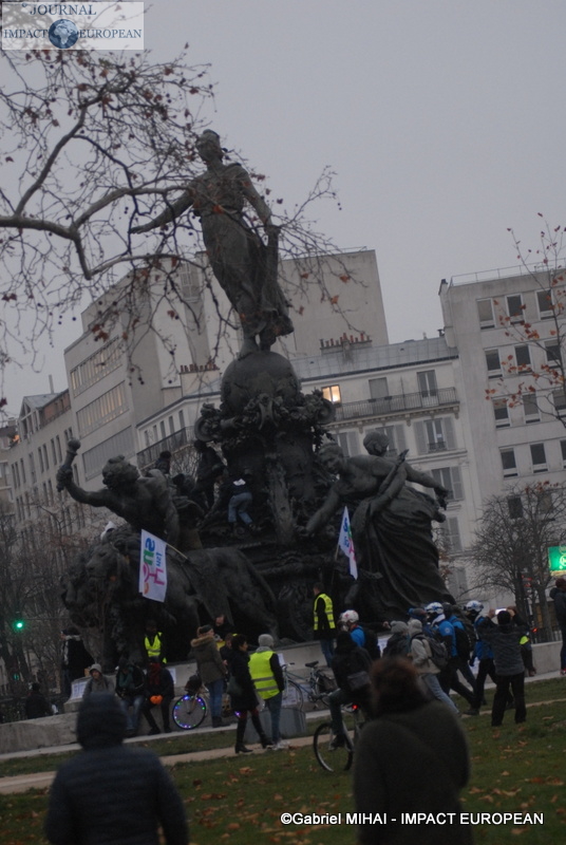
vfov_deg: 17.0
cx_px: 283
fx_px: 2820
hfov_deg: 11.5
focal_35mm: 120
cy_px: 422
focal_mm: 80
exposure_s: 1/80
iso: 800
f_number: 2.8
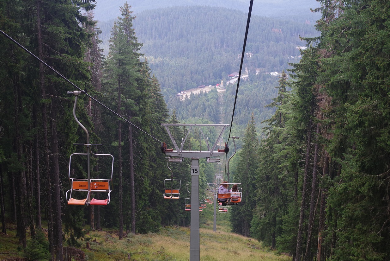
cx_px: 195
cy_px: 130
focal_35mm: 72
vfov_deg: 18.9
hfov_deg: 28.1
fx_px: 780
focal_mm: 47.5
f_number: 7.1
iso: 400
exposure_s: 1/250
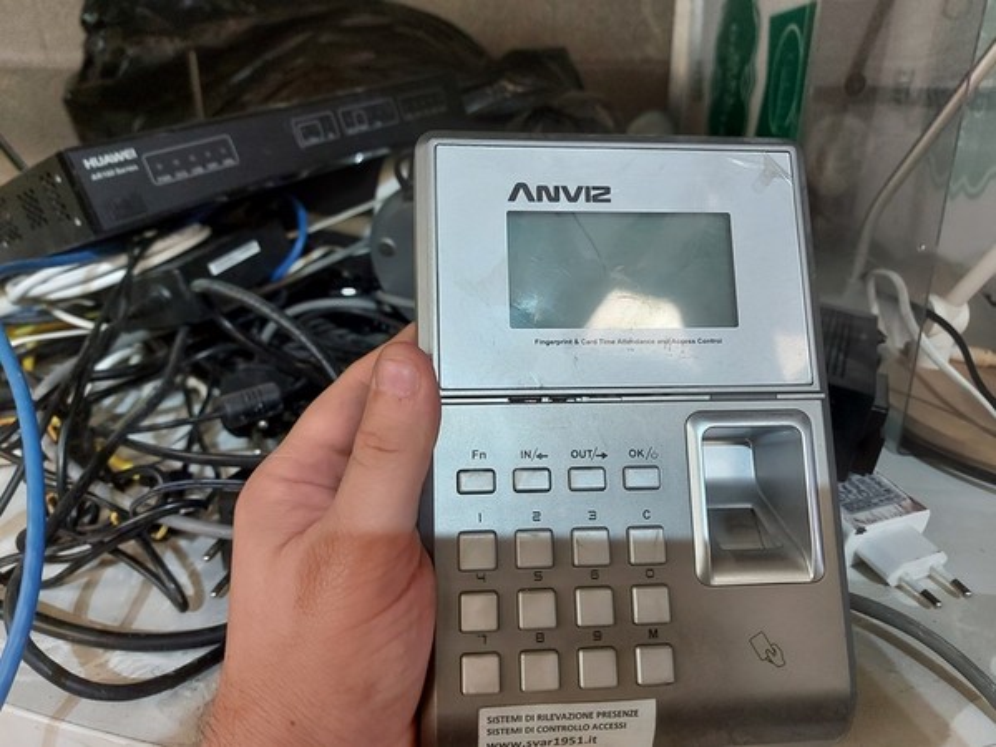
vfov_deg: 56.8
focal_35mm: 24
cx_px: 498
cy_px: 374
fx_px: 691
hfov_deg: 71.6
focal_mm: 5.23
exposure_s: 1/50
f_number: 1.8
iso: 250
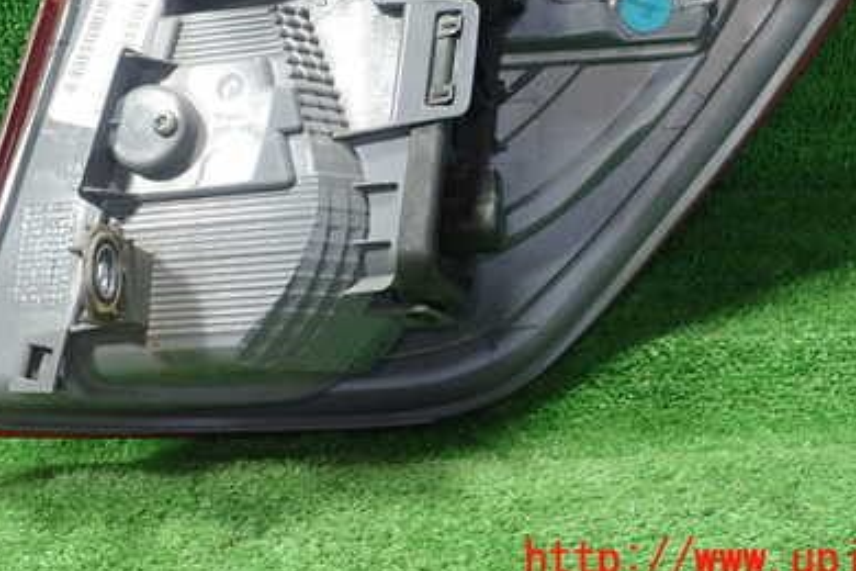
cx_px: 362
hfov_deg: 41.0
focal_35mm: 48
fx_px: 1141
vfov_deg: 27.4
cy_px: 94
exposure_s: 1/125
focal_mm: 5.5
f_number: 2.3
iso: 640
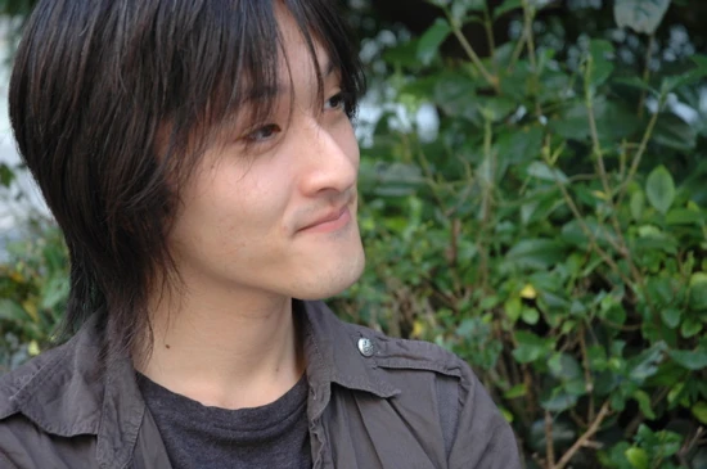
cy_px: 234
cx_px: 354
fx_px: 1530
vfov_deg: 17.4
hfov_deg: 26.0
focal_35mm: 78
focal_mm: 52
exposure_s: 1/50
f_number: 4.5
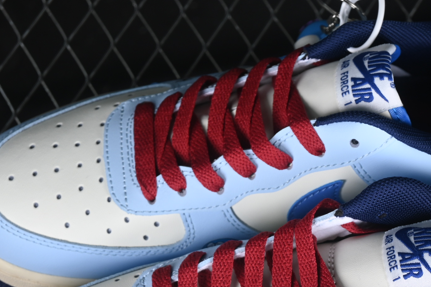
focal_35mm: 151
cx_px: 303
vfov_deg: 9.0
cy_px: 263
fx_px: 1808
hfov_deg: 13.6
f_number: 7.1
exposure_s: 1/80
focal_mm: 50
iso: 160
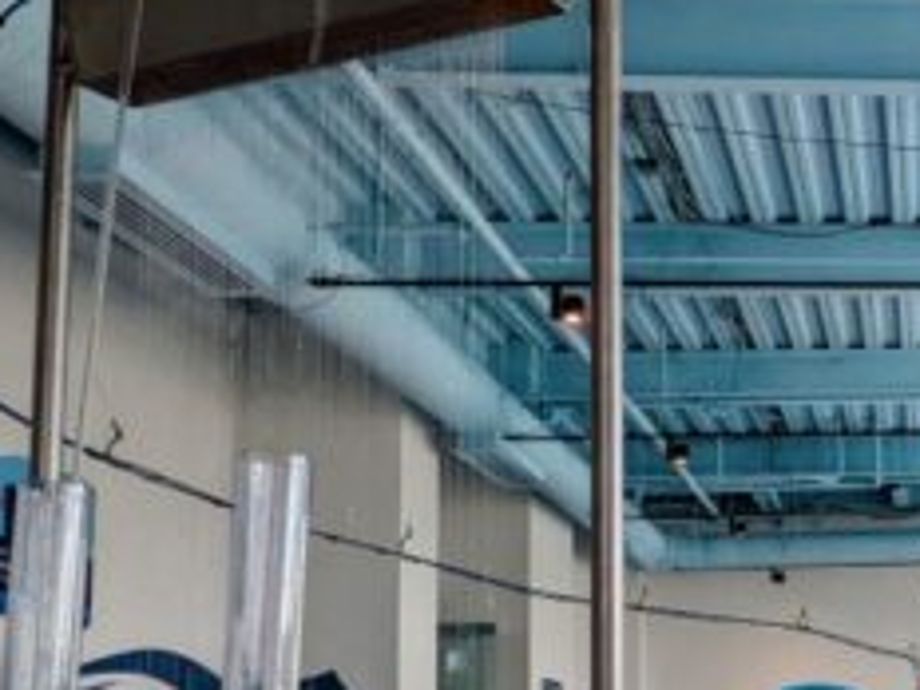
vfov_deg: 27.1
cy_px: 539
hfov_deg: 29.8
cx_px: 1162
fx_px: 1409
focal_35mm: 53
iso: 32
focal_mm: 2.22
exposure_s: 1/88.6
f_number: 2.2
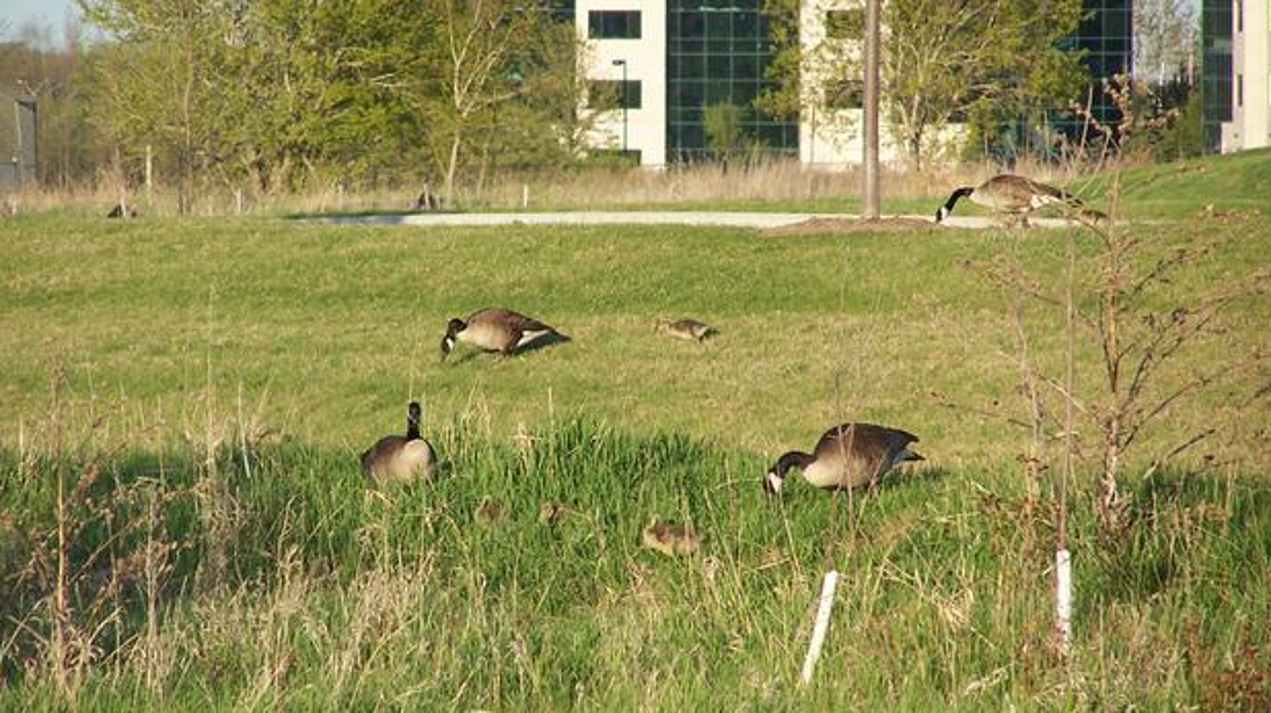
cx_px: 621
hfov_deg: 5.0
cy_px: 360
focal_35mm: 429
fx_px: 14452
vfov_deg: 2.8
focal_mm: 63
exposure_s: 1/500
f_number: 3.7
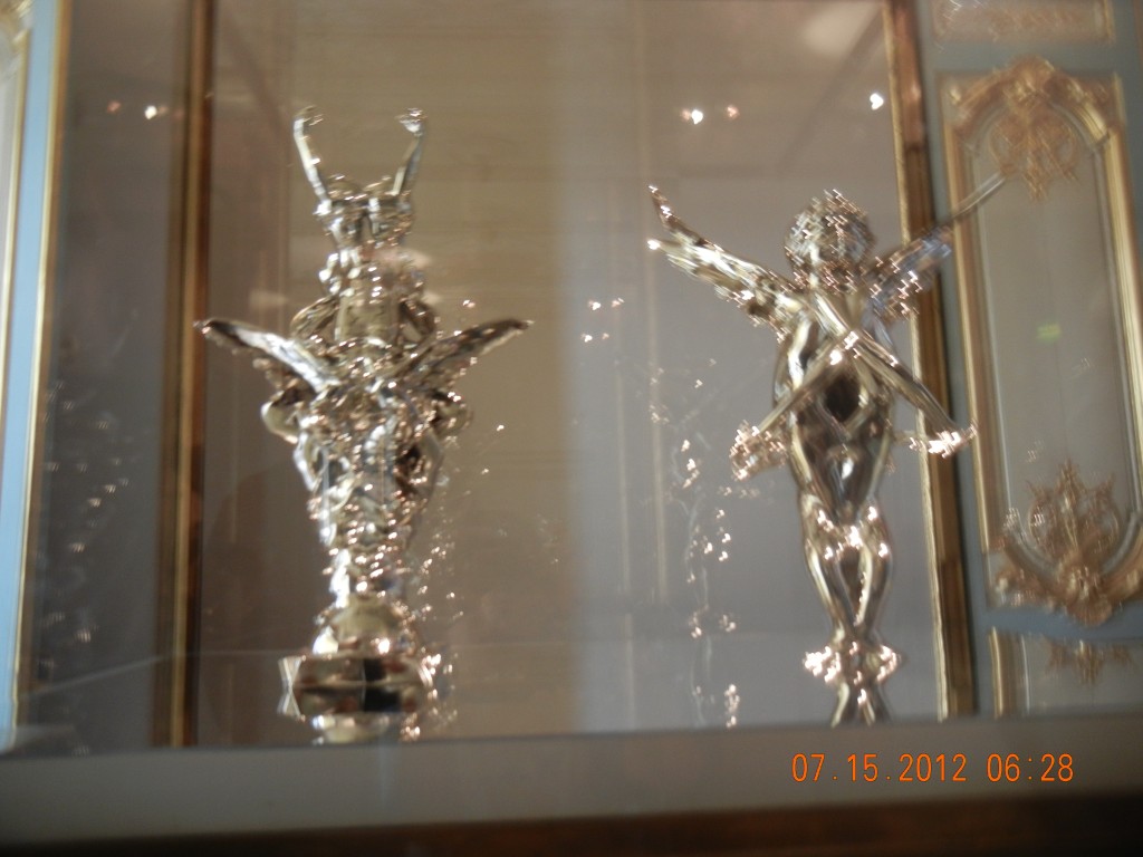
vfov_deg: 46.8
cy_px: 428
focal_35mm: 30
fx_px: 991
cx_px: 572
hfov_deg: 60.0
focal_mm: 5.4
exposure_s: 1/4.1
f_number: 3.5
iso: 200
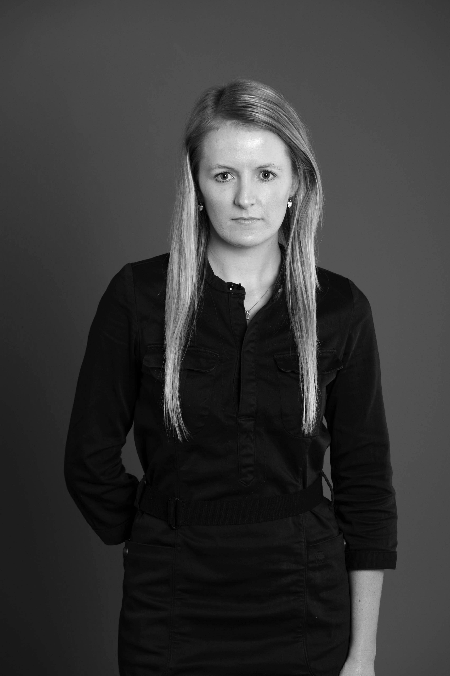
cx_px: 223
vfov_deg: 18.9
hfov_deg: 12.7
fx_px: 2028
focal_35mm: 108
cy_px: 334
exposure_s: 1/125
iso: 200
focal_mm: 105
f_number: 6.3
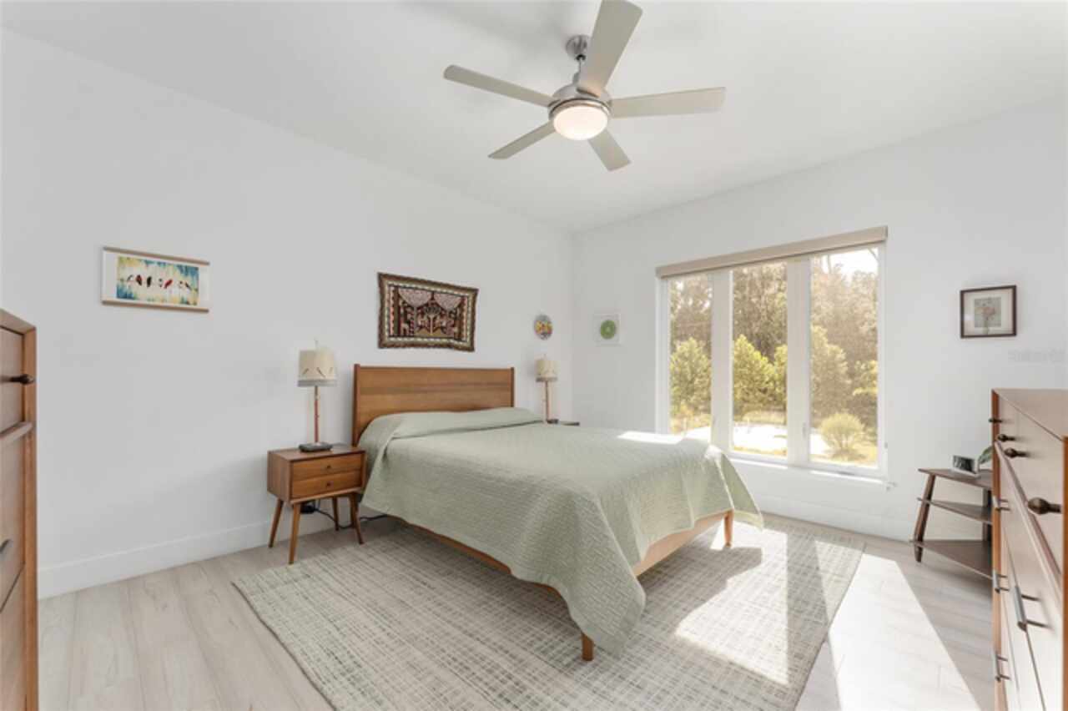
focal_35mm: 14
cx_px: 534
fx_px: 415
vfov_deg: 81.1
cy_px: 356
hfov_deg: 104.3
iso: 320
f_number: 7.1
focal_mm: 14
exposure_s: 1/50
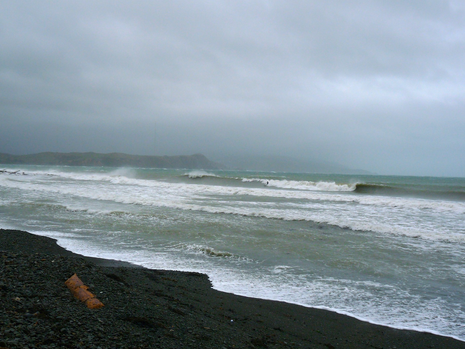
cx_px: 234
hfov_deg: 47.9
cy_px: 174
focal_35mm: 39
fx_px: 524
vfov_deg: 36.8
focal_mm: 6.8
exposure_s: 1/160
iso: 100
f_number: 4
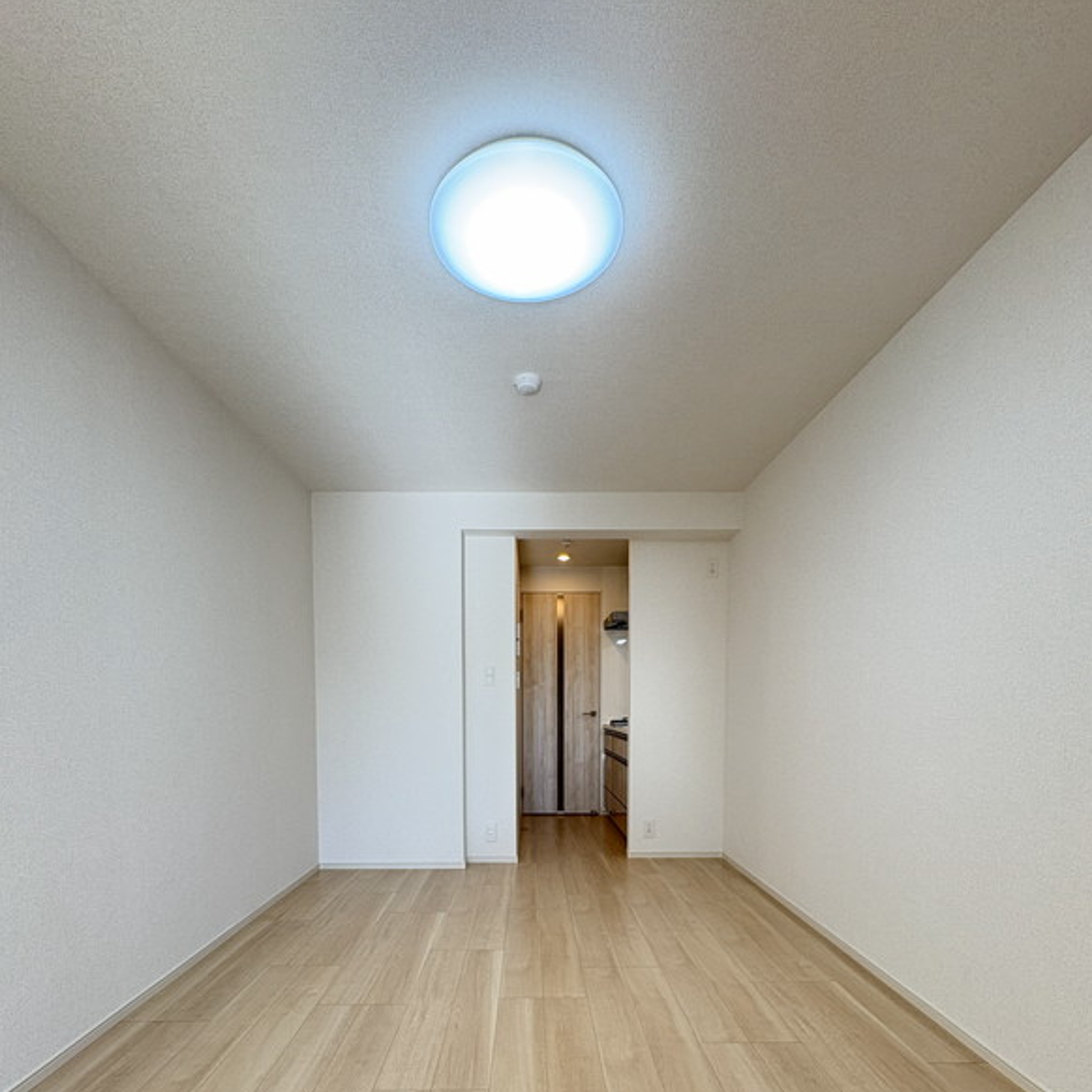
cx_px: 533
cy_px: 743
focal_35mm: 17
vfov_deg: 80.7
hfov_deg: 84.0
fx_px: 607
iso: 100
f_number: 2.2
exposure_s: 1/100
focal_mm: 2.22
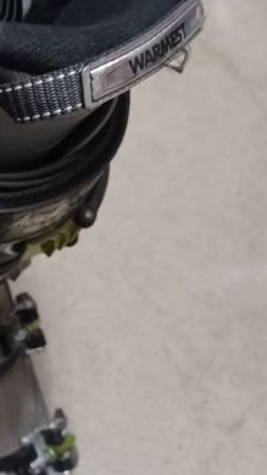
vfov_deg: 30.1
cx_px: -169
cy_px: 244
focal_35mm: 70
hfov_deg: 15.5
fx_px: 880
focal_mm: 4.6
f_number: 1.8
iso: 1600
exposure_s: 1/20
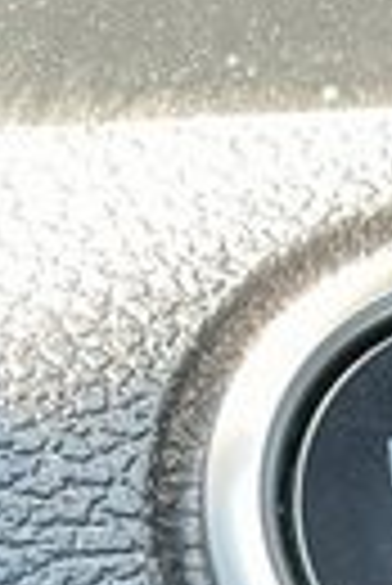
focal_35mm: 245
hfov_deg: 5.6
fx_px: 3991
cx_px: 464
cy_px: 508
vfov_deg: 8.4
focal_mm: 6.86
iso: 125
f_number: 1.78
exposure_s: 1/60
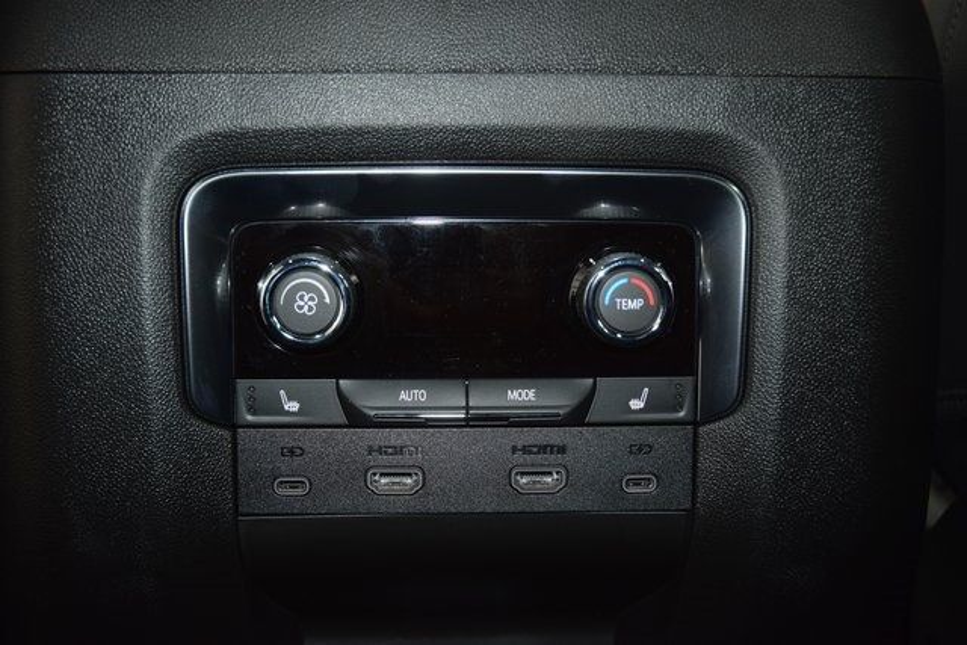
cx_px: 484
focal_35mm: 46
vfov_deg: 29.0
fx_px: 1249
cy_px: 322
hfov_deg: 42.3
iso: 640
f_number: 4
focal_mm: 31
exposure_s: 1/13
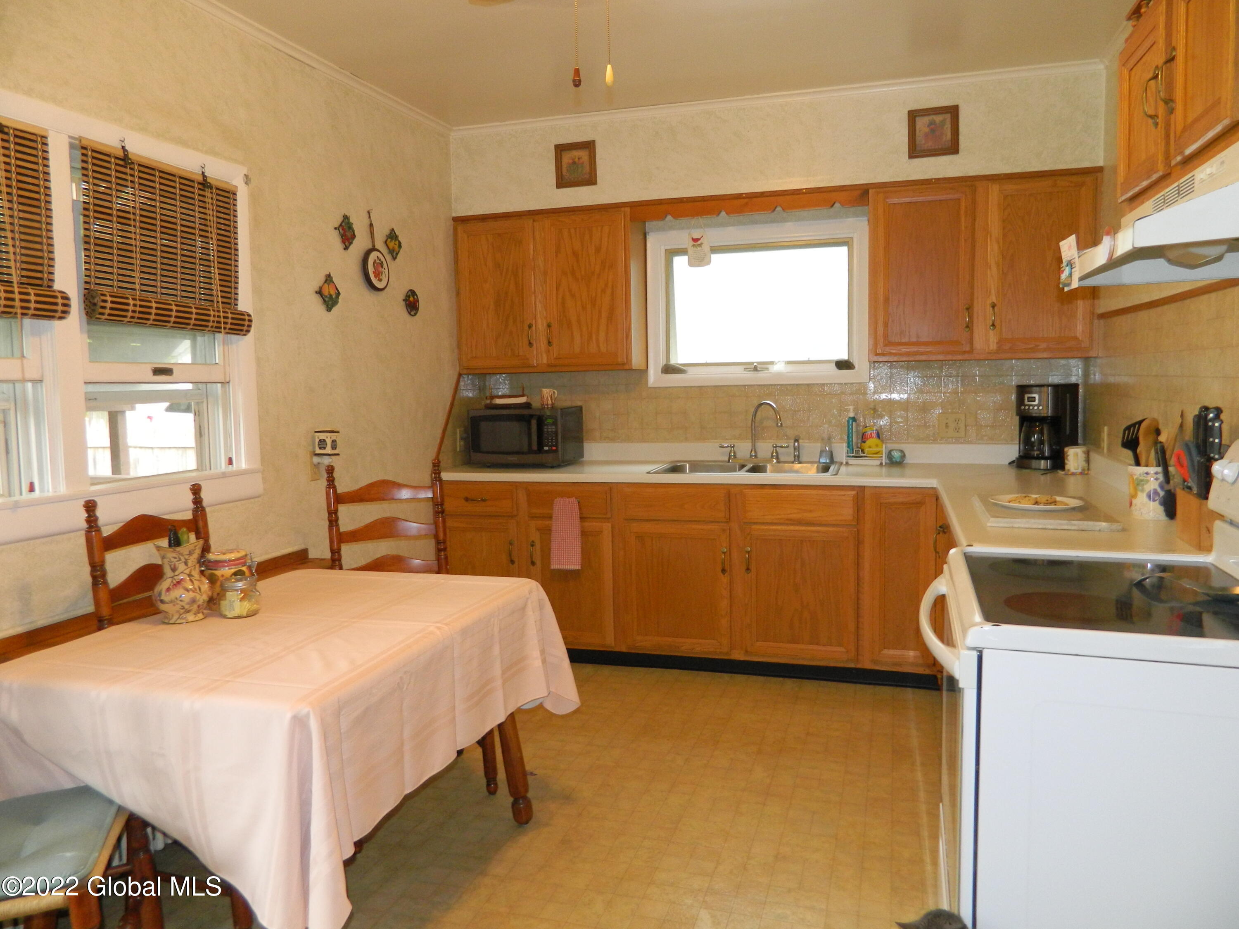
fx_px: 895
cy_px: 464
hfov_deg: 69.4
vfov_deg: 54.9
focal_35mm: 25
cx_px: 620
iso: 200
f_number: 3.1
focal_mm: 4.5
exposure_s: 1/30
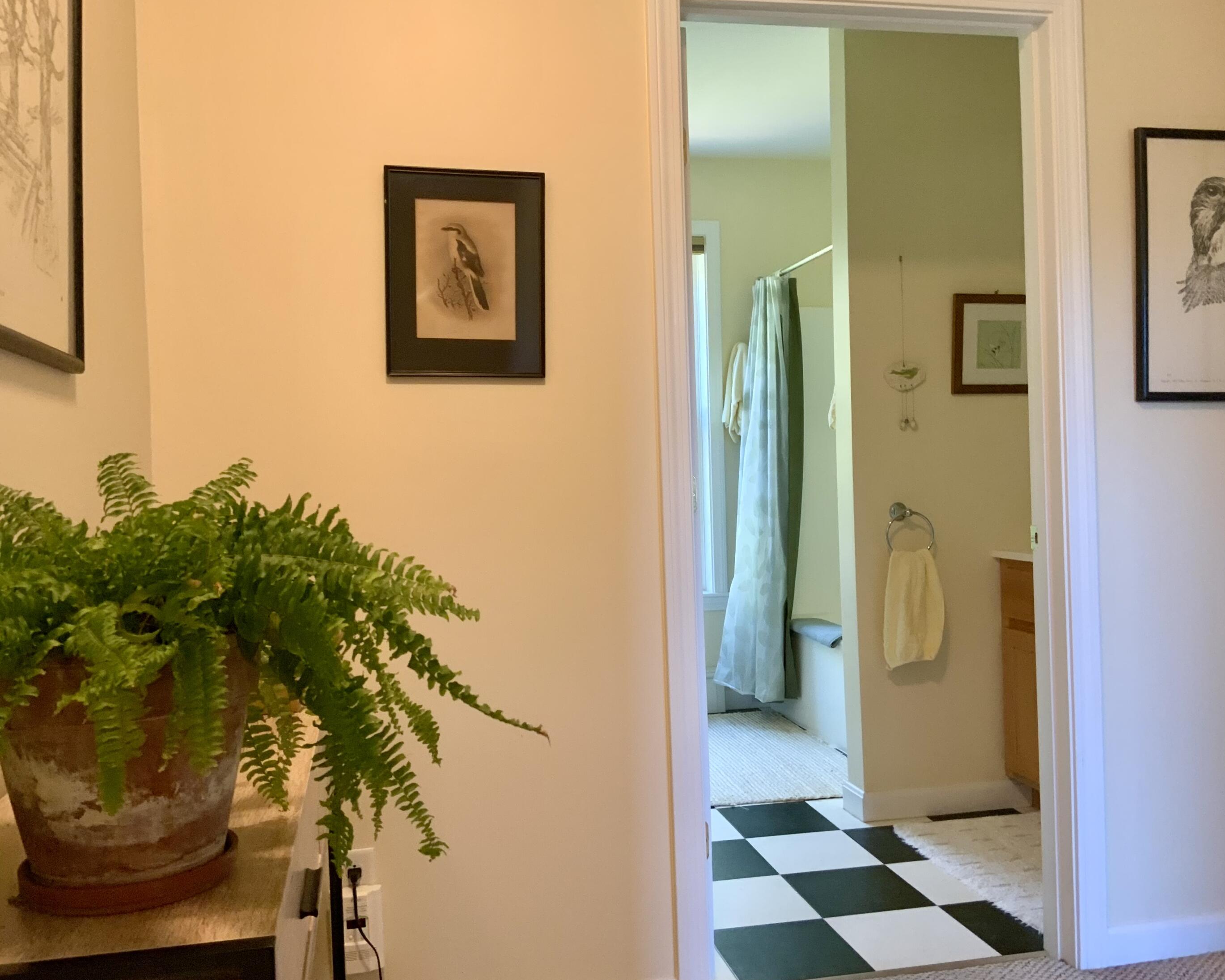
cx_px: 606
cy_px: 488
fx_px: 1124
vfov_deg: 47.1
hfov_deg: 57.2
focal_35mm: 31
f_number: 1.8
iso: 160
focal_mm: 3
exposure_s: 1/60
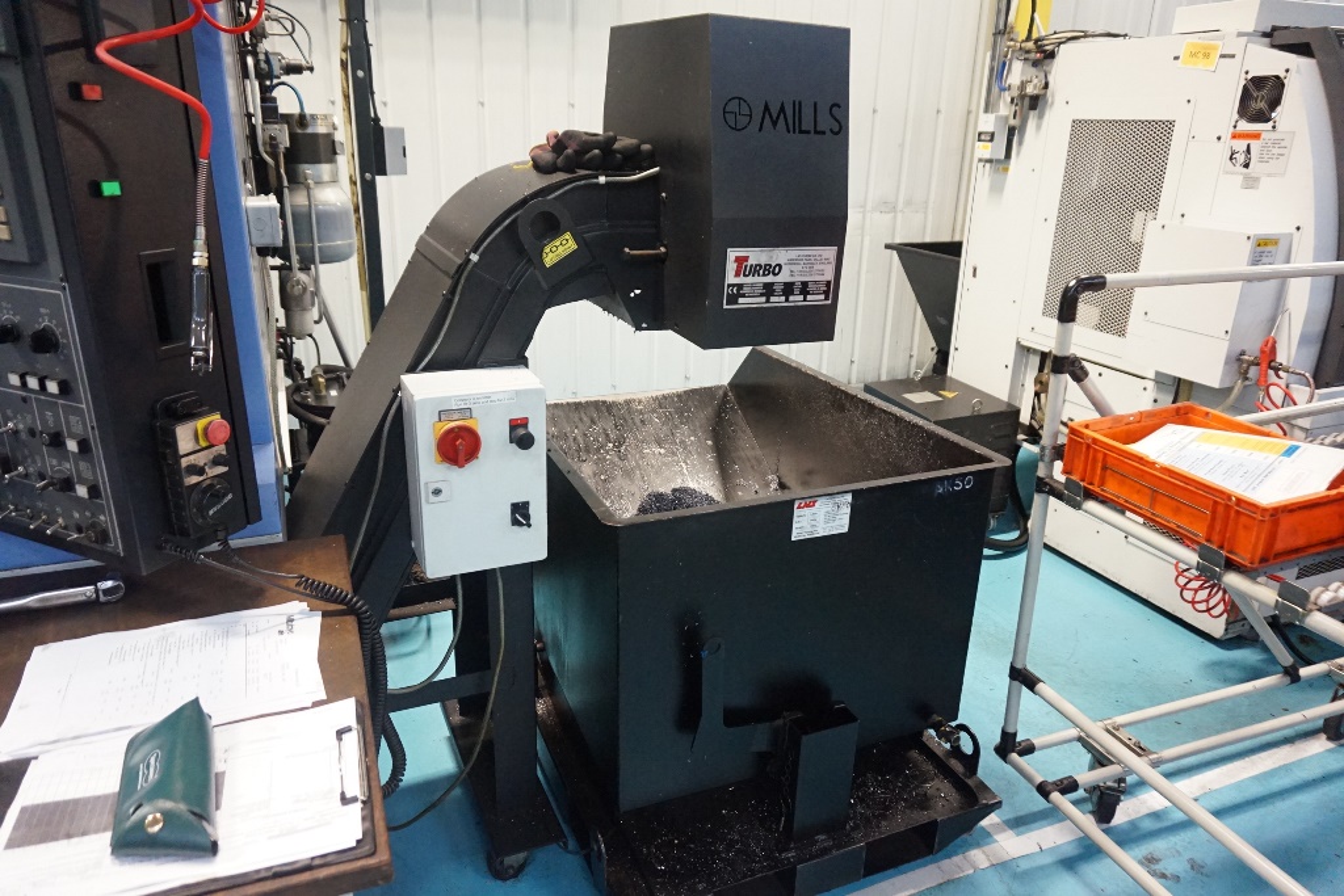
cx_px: 672
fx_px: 896
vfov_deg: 53.1
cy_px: 448
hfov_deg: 73.7
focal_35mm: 24
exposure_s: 1/100
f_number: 3.5
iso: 3200
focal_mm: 16
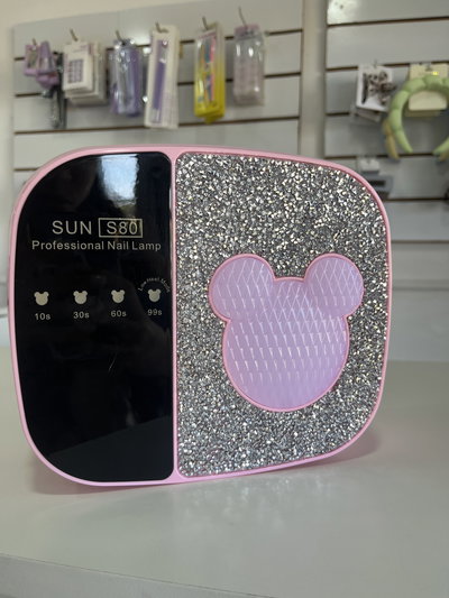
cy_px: 299
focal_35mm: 26
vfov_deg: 67.3
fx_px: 449
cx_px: 224
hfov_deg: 53.1
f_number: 1.6
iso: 40
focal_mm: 5.1
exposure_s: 1/121
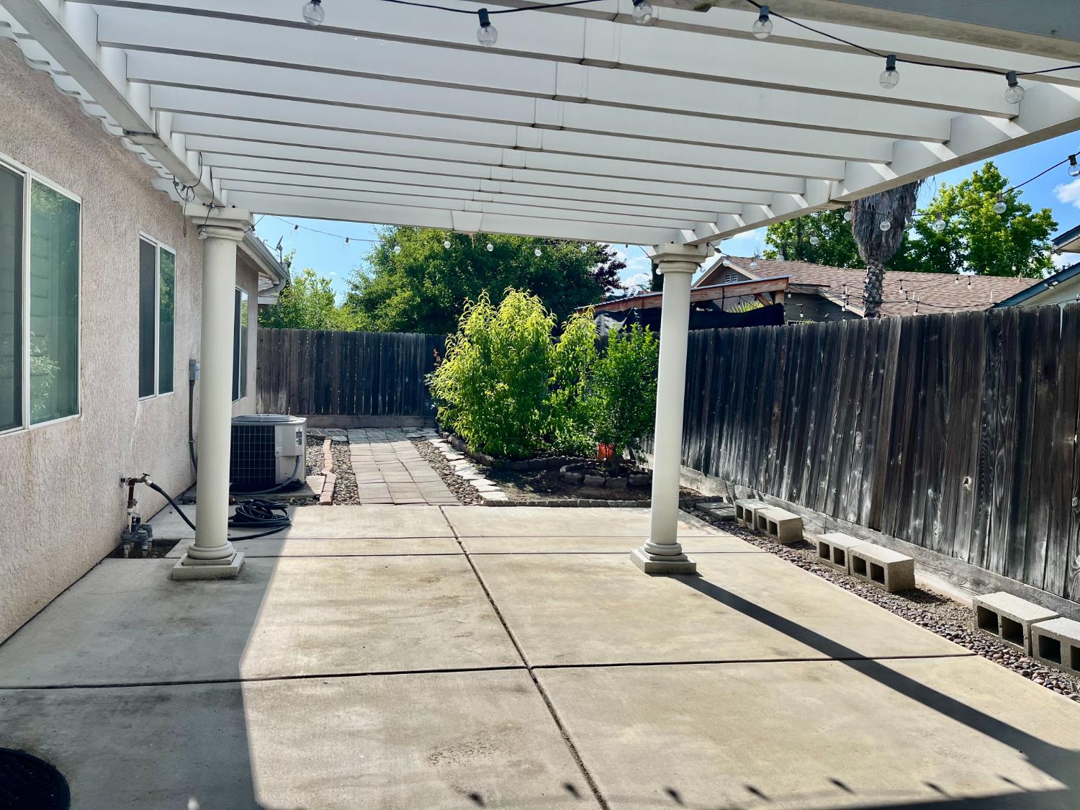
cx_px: 540
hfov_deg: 67.3
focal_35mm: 26
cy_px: 405
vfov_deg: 53.1
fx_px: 811
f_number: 1.6
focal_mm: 5.1
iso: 50
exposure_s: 1/4016
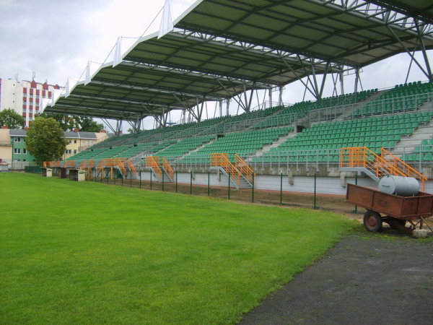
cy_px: 162
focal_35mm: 35
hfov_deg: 52.6
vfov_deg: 40.7
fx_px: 438
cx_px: 216
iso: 50
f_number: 2.8
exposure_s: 1/350
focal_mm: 5.8
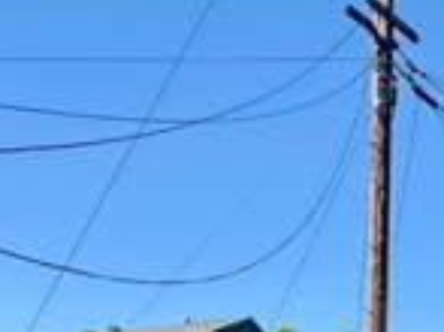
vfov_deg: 16.7
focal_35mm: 61
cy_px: 697
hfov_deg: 30.6
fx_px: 782
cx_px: 378
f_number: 2.2
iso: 50
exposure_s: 1/646
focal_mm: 2.22
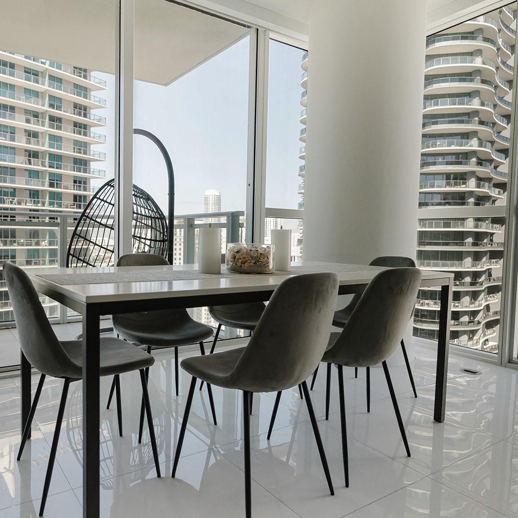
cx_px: 208
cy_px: 260
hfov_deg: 60.4
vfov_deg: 60.9
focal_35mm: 26
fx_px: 440
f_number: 3.2
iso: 1000
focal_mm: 20
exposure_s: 1/100
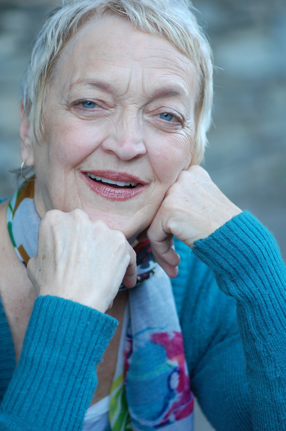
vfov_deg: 12.8
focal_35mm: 161
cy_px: 215
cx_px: 141
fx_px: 1916
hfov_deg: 8.5
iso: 400
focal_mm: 105
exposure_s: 1/200
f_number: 3.5
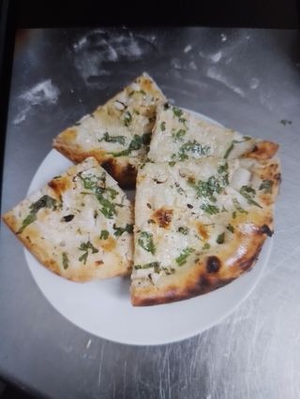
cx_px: 150
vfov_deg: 52.6
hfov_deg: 40.7
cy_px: 200
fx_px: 404
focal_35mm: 35
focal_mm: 3.94
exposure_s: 1/50
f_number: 2.4
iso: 320
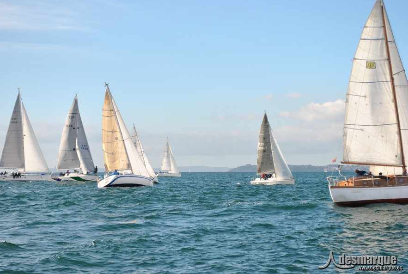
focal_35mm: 84
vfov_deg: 16.4
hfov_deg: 24.3
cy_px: 136
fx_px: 948
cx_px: 203
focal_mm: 55
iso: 100
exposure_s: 1/200
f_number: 7.1
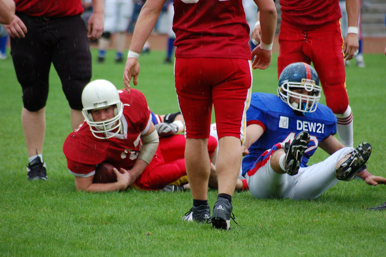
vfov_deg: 3.8
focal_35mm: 362
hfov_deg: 5.7
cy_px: 128
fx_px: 3881
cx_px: 194
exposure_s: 1/320
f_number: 5.3
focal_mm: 240
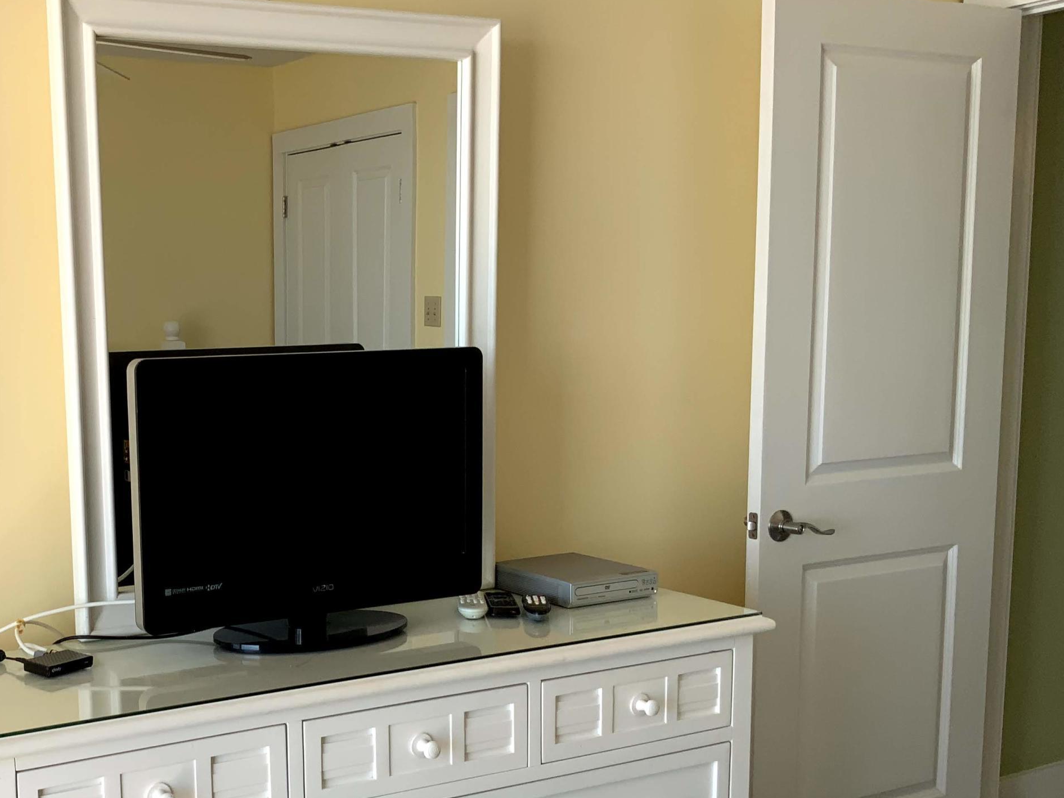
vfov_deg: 31.3
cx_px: 265
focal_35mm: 46
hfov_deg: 40.1
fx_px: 1414
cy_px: 530
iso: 16
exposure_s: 1/305
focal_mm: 3
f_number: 1.8
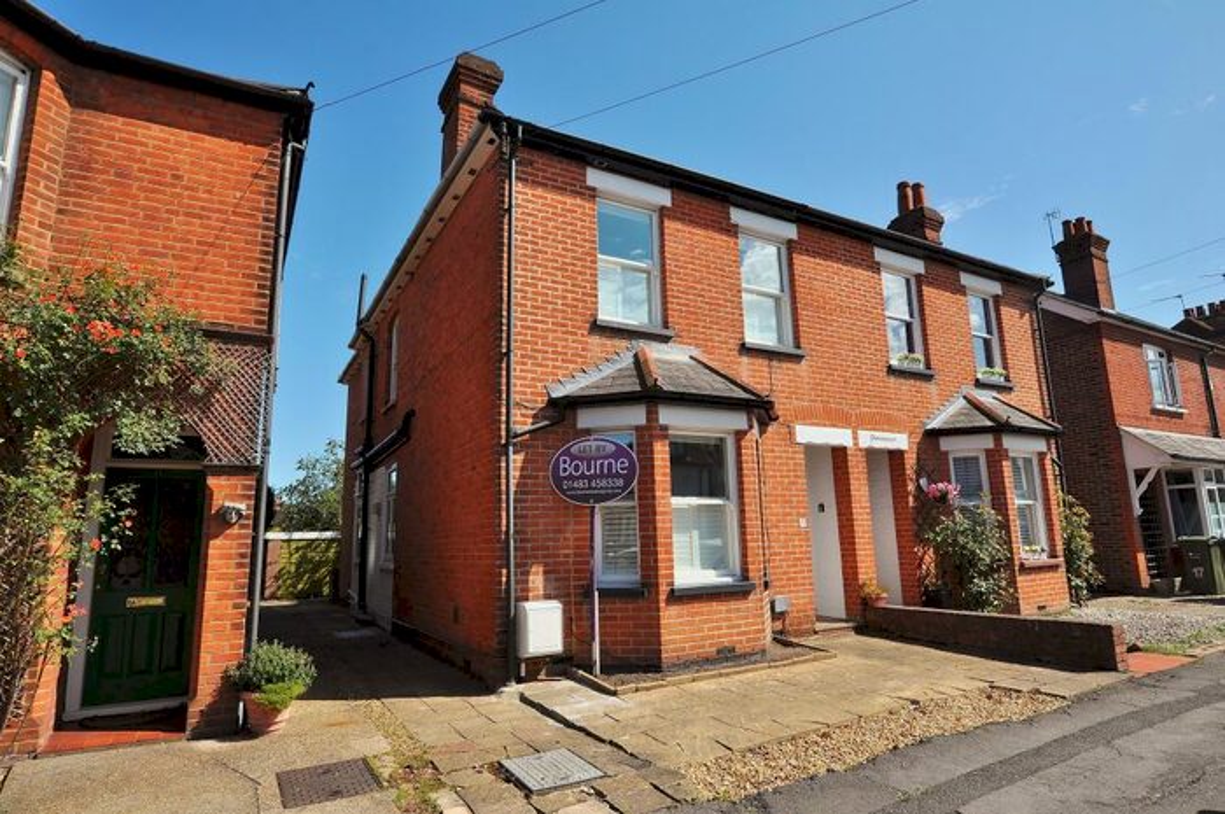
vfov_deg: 63.1
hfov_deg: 85.5
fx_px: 663
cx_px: 612
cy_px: 407
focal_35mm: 20
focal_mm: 13
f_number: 10
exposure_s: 1/400
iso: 200
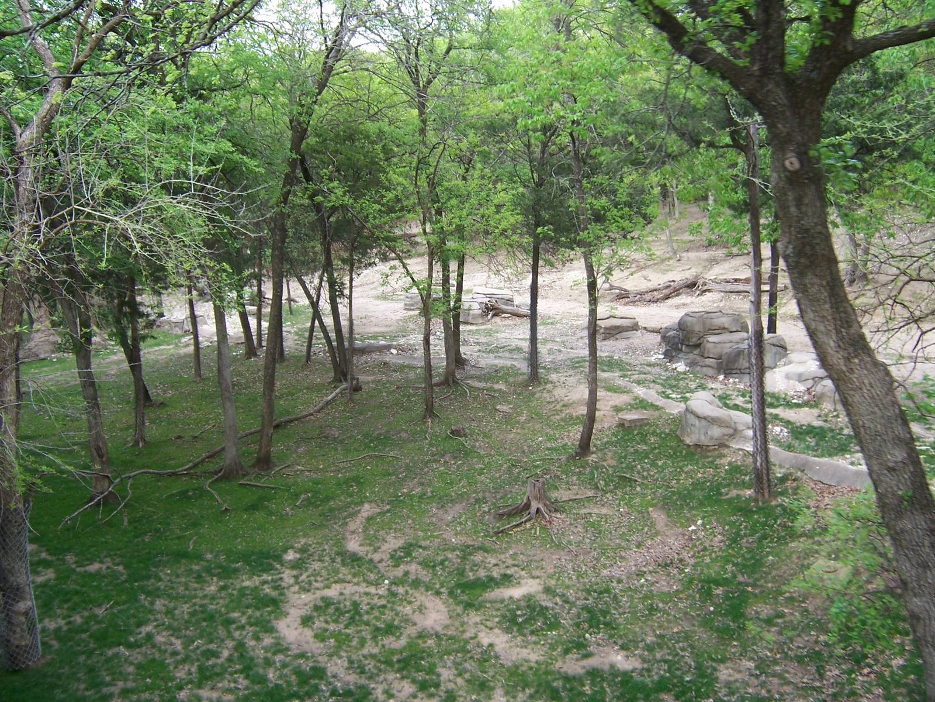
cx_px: 468
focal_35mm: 33
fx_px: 891
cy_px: 351
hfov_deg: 55.4
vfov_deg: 42.9
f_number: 3.4
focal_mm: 5.5
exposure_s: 1/60
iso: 80
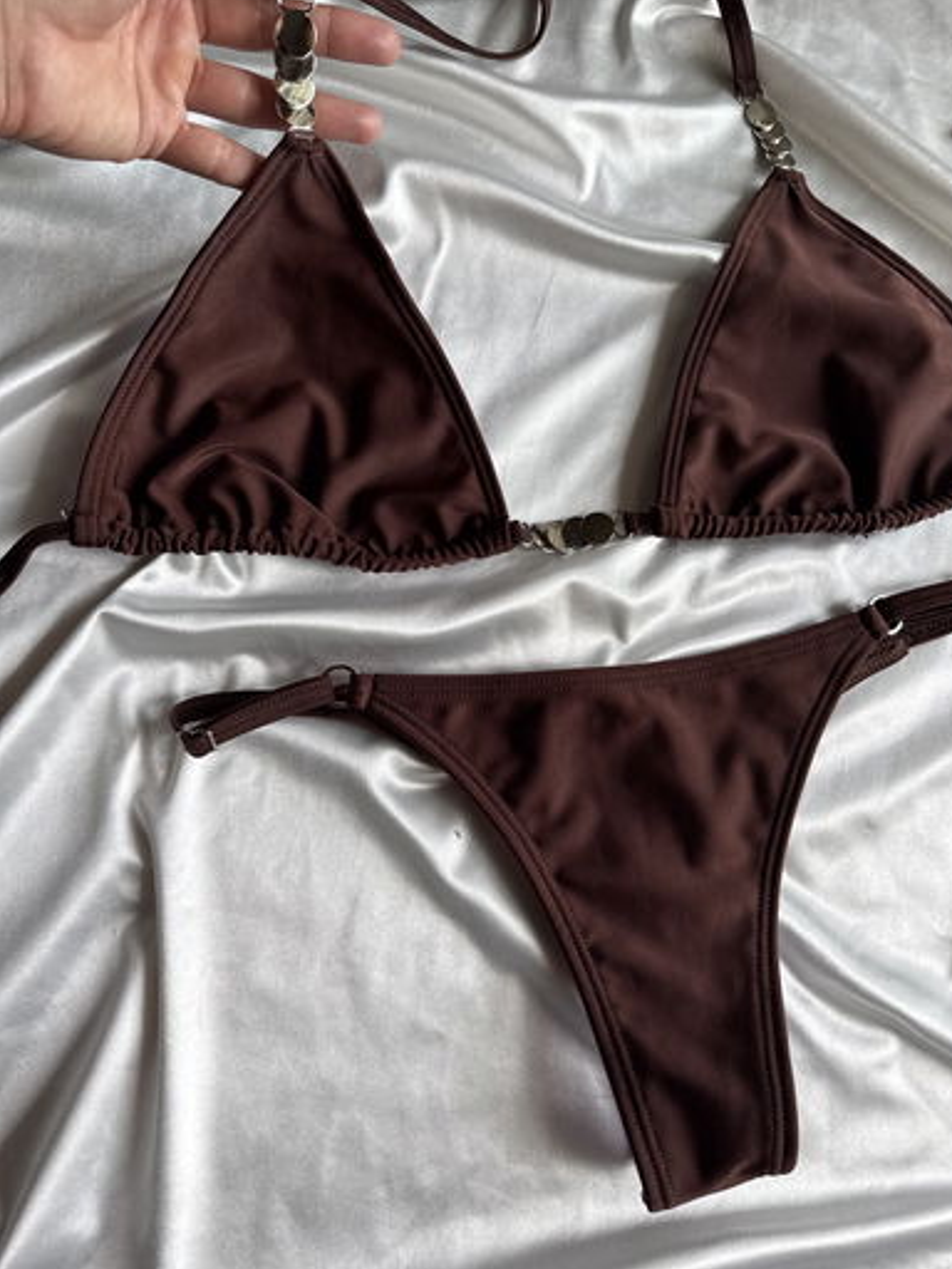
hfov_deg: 54.9
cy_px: 621
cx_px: 493
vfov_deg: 69.4
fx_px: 917
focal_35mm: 25
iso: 80
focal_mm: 6.76
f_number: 1.78
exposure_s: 1/428
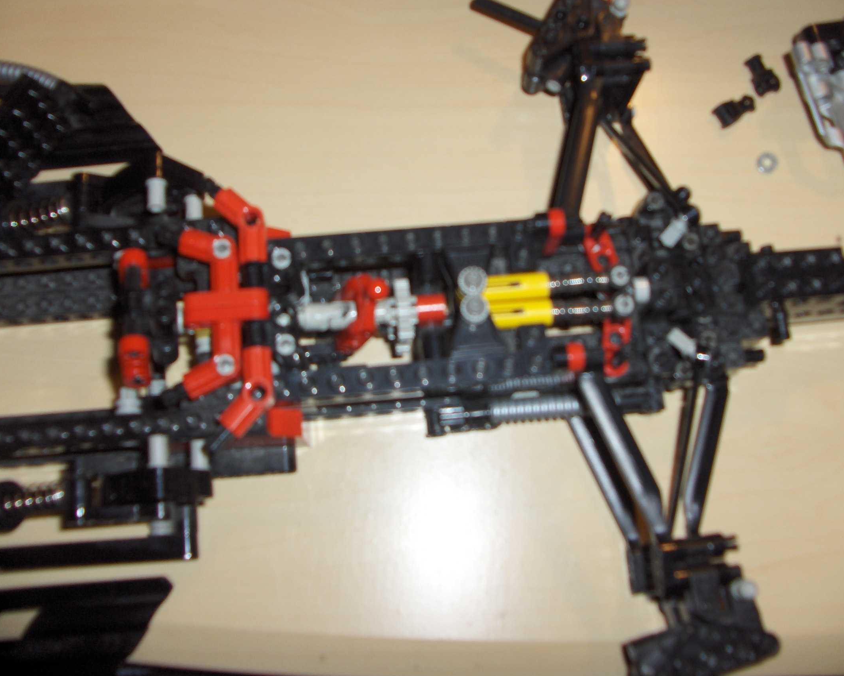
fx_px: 924
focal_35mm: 37
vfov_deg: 40.1
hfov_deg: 49.1
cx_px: 421
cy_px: 335
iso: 100
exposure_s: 1/60
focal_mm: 5.8
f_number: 2.6
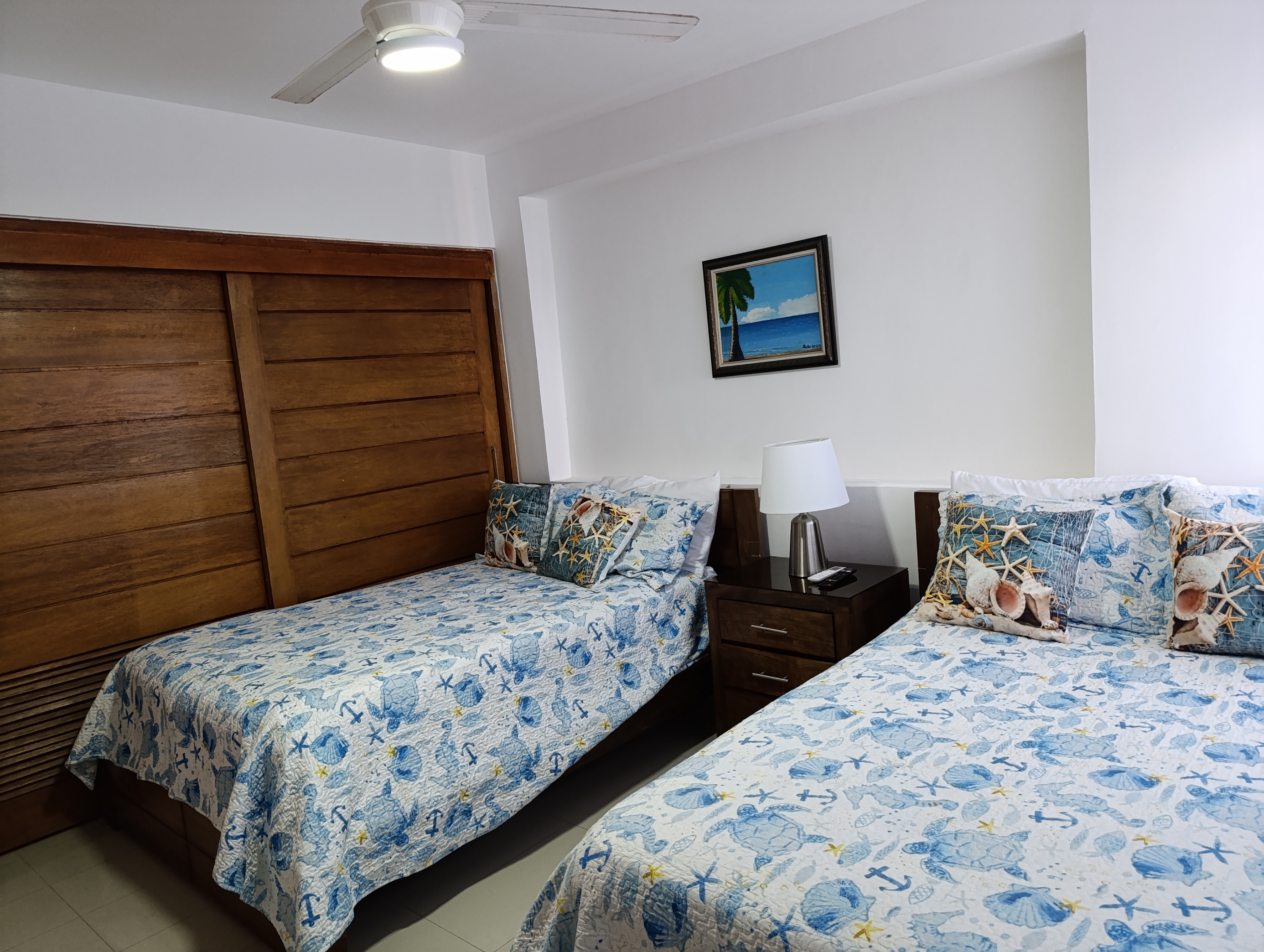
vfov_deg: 59.0
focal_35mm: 23
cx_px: 632
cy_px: 476
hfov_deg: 73.8
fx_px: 841
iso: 1250
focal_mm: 6.14
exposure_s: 1/100
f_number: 1.6
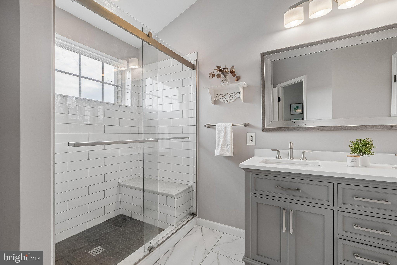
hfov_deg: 96.7
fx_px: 176
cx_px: 198
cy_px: 132
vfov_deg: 73.7
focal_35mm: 16
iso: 400
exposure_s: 1/50
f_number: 8
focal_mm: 16
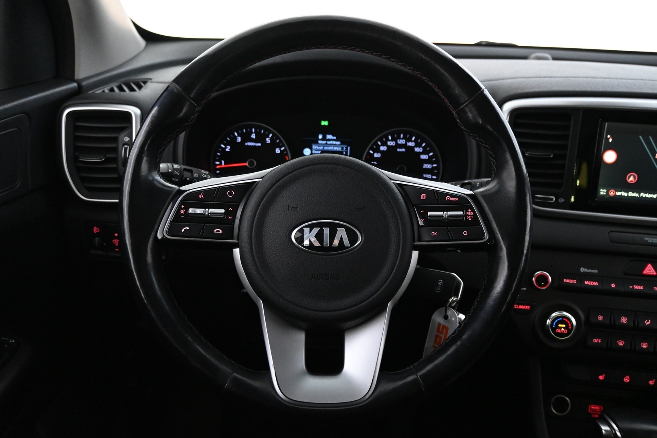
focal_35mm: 32
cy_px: 219
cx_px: 328
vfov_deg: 40.8
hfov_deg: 58.3
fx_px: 589
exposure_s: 1/30
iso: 4500
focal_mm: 21.5
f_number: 4
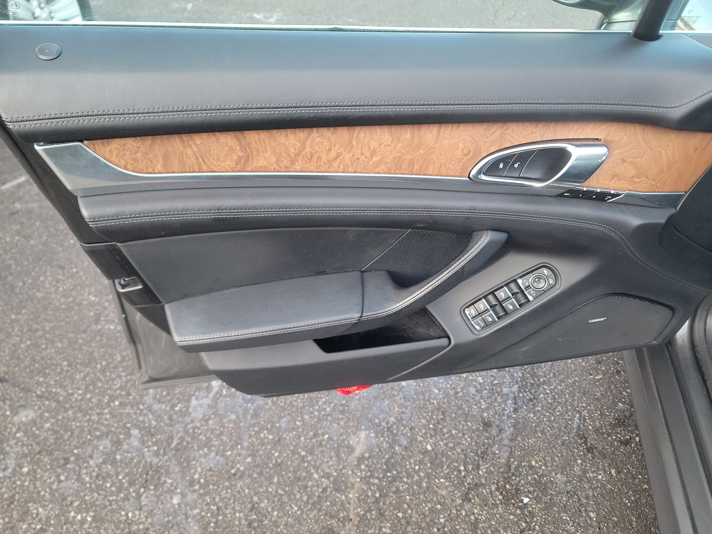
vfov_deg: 56.8
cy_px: 267
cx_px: 356
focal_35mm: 24
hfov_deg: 71.6
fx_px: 494
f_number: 1.8
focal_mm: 6.7
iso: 119
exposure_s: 1/59
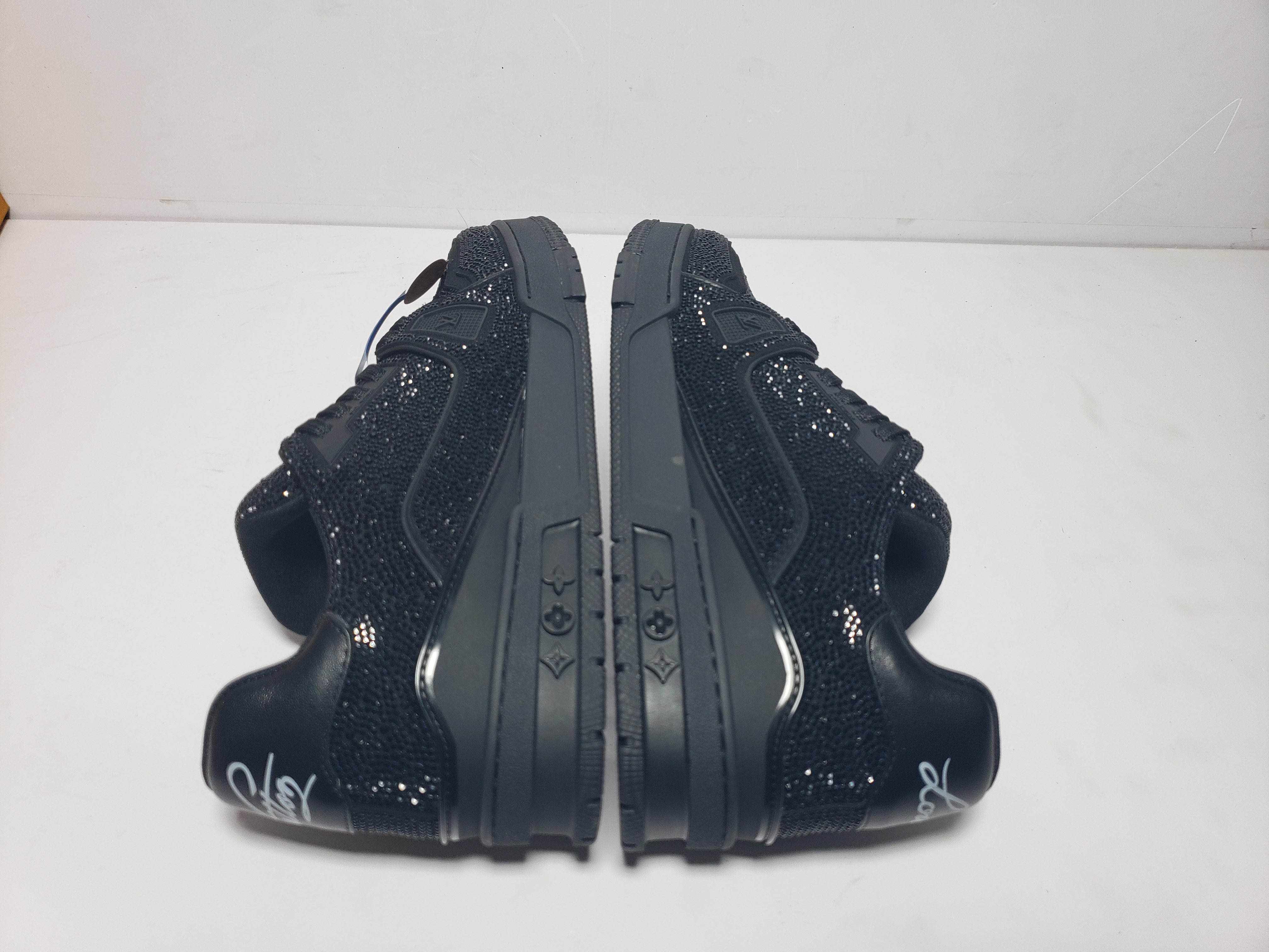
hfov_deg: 67.3
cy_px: 476
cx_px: 634
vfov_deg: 53.1
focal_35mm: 26
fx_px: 953
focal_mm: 4.3
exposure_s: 1/353
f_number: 1.5
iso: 50
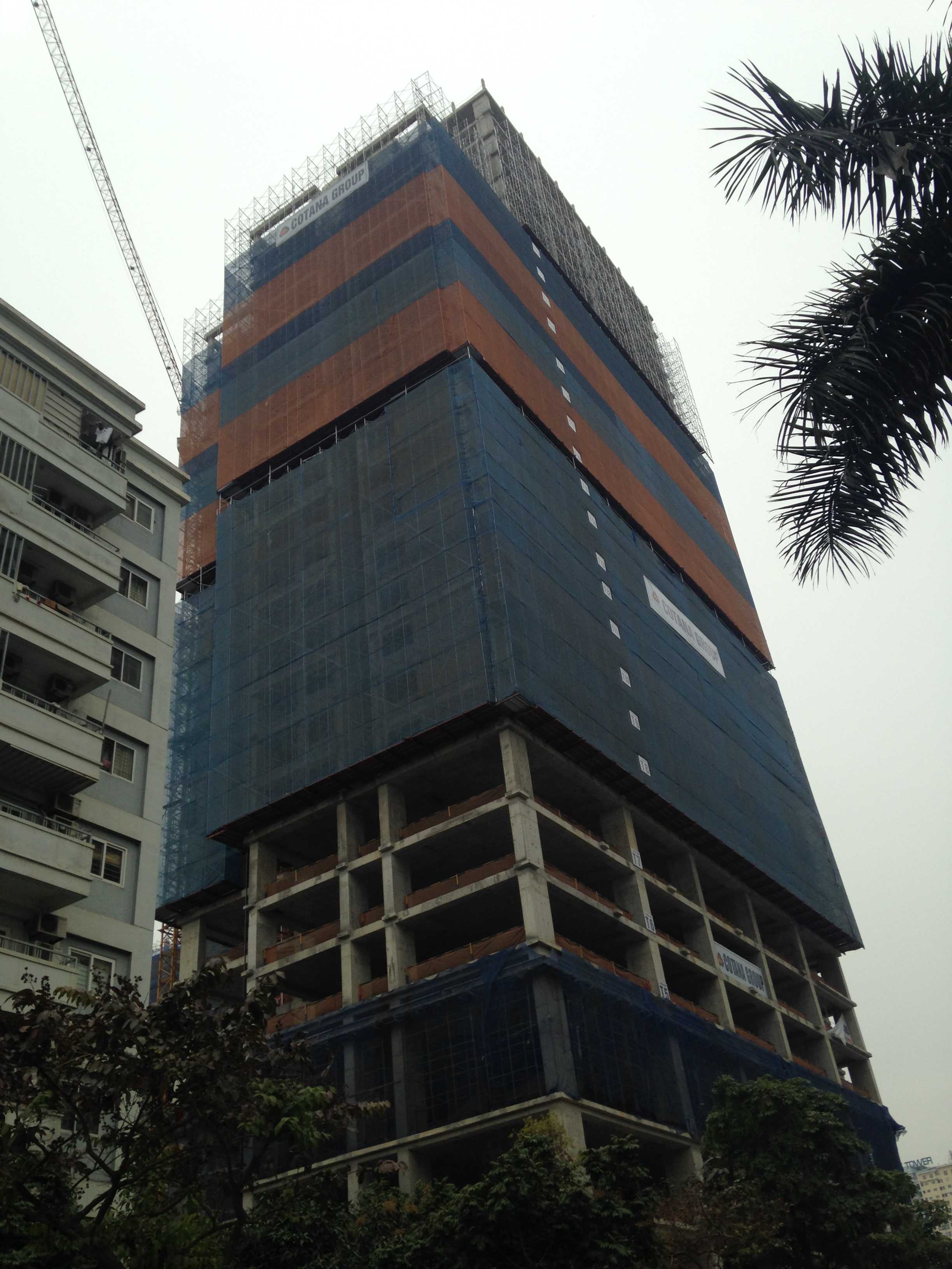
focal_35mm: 33
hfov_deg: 42.9
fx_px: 1210
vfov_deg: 55.4
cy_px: 634
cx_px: 476
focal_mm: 4.12
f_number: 2.4
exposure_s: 1/423
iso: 50
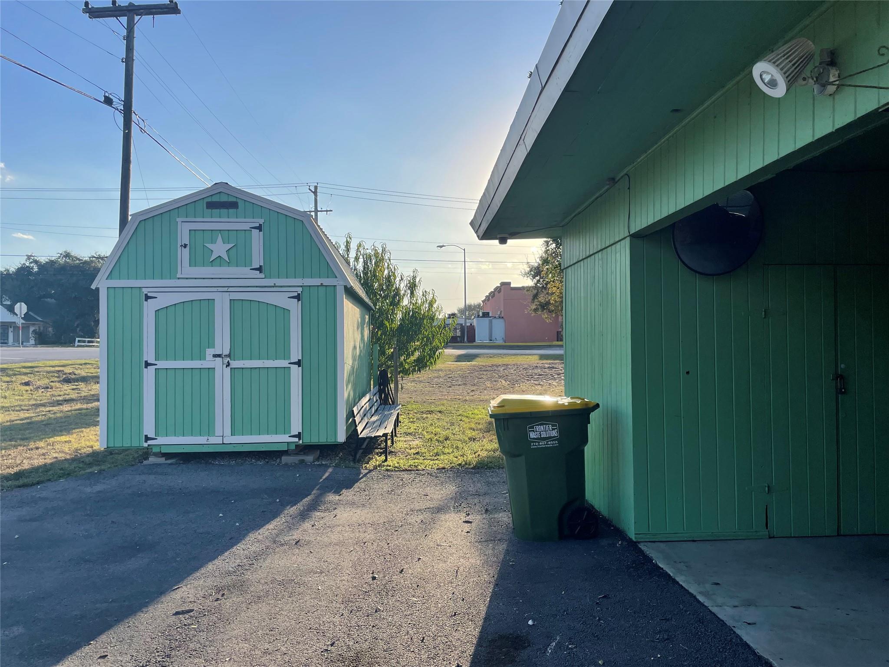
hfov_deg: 67.3
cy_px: 334
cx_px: 444
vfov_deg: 53.1
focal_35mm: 26
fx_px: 668
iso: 32
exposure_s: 1/2882
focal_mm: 4.2
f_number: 1.6
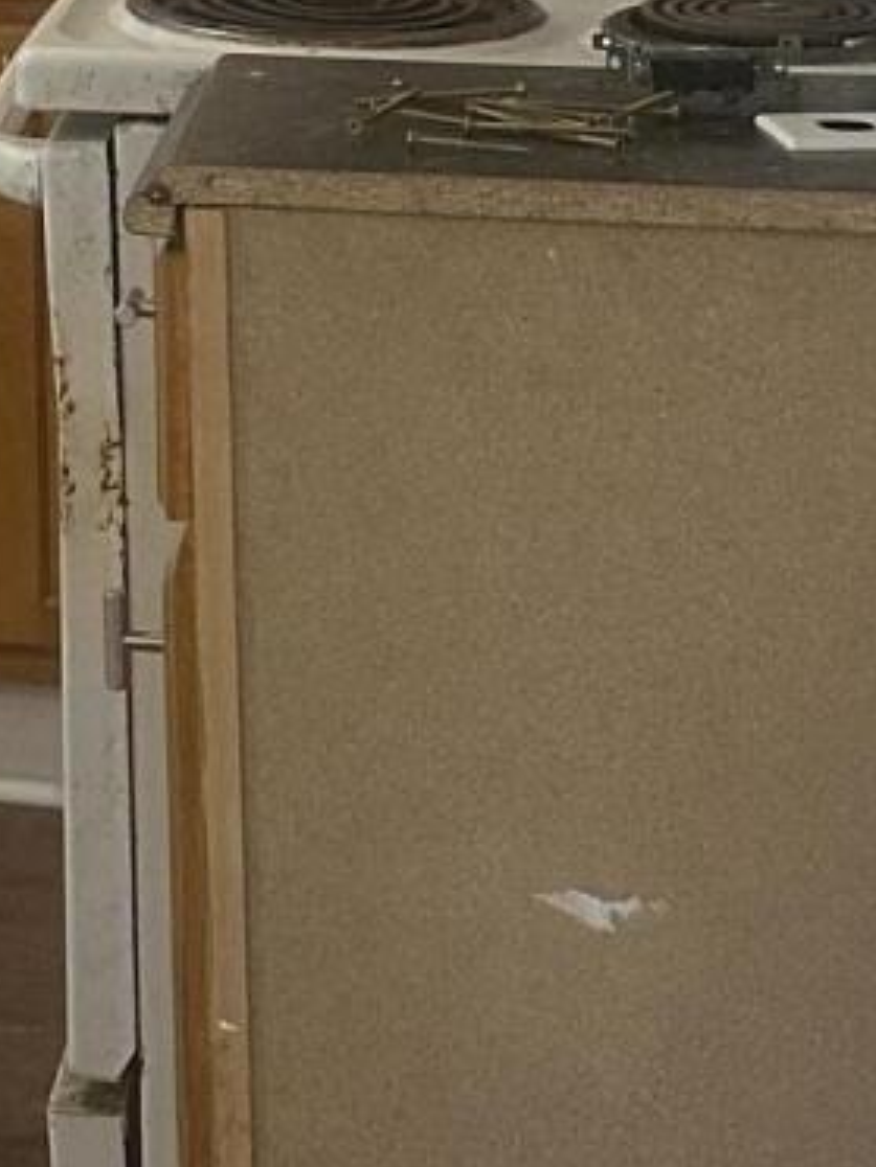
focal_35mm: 129
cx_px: -559
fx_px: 4353
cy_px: -562
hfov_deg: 10.9
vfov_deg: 14.3
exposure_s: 1/60
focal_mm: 6.86
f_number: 1.78
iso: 400
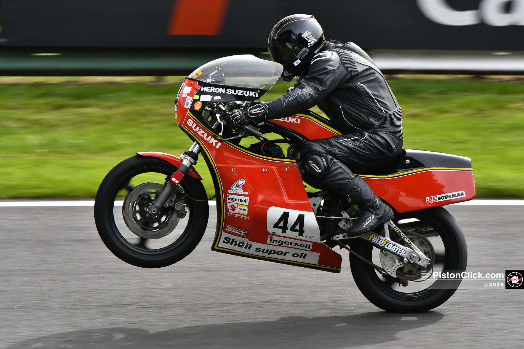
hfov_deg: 6.0
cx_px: 262
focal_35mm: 345
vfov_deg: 4.0
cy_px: 174
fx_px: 5020
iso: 500
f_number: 5.6
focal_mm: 230
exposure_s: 1/400
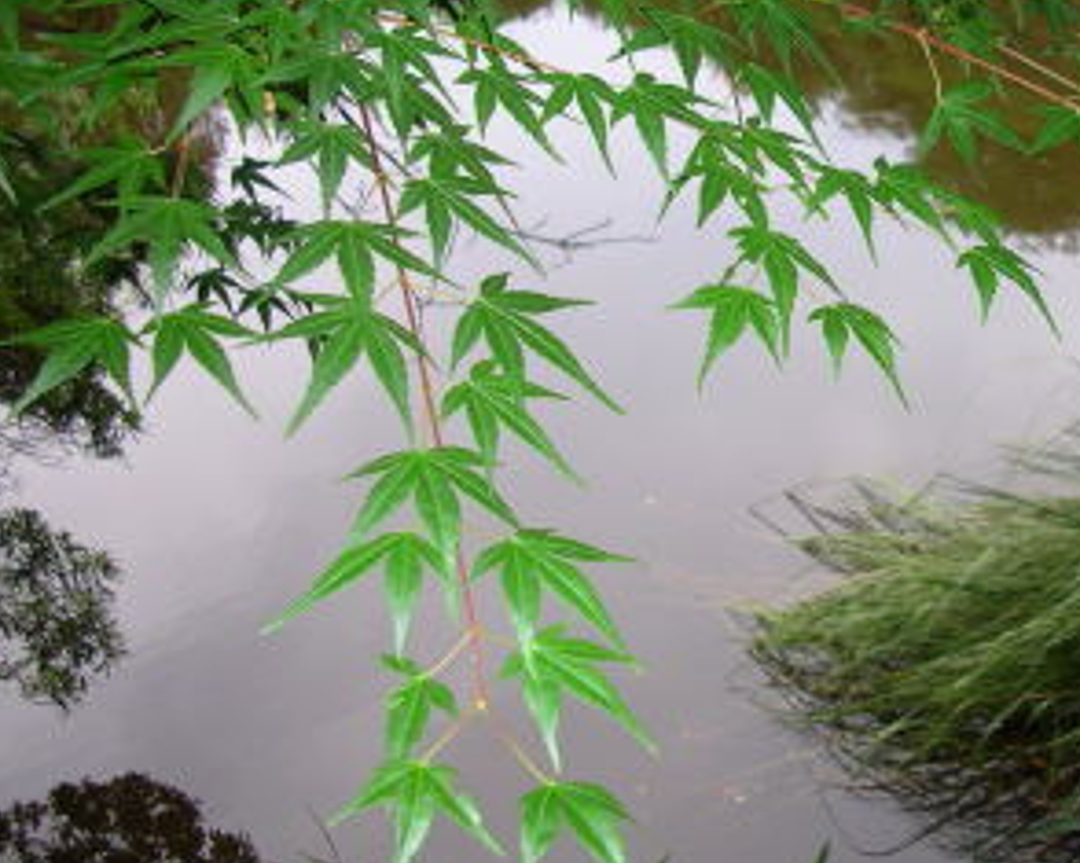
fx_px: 1853
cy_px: 367
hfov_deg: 31.4
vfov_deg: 26.2
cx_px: 907
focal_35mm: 58
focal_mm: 5.8
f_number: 2.8
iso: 50
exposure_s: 1/151
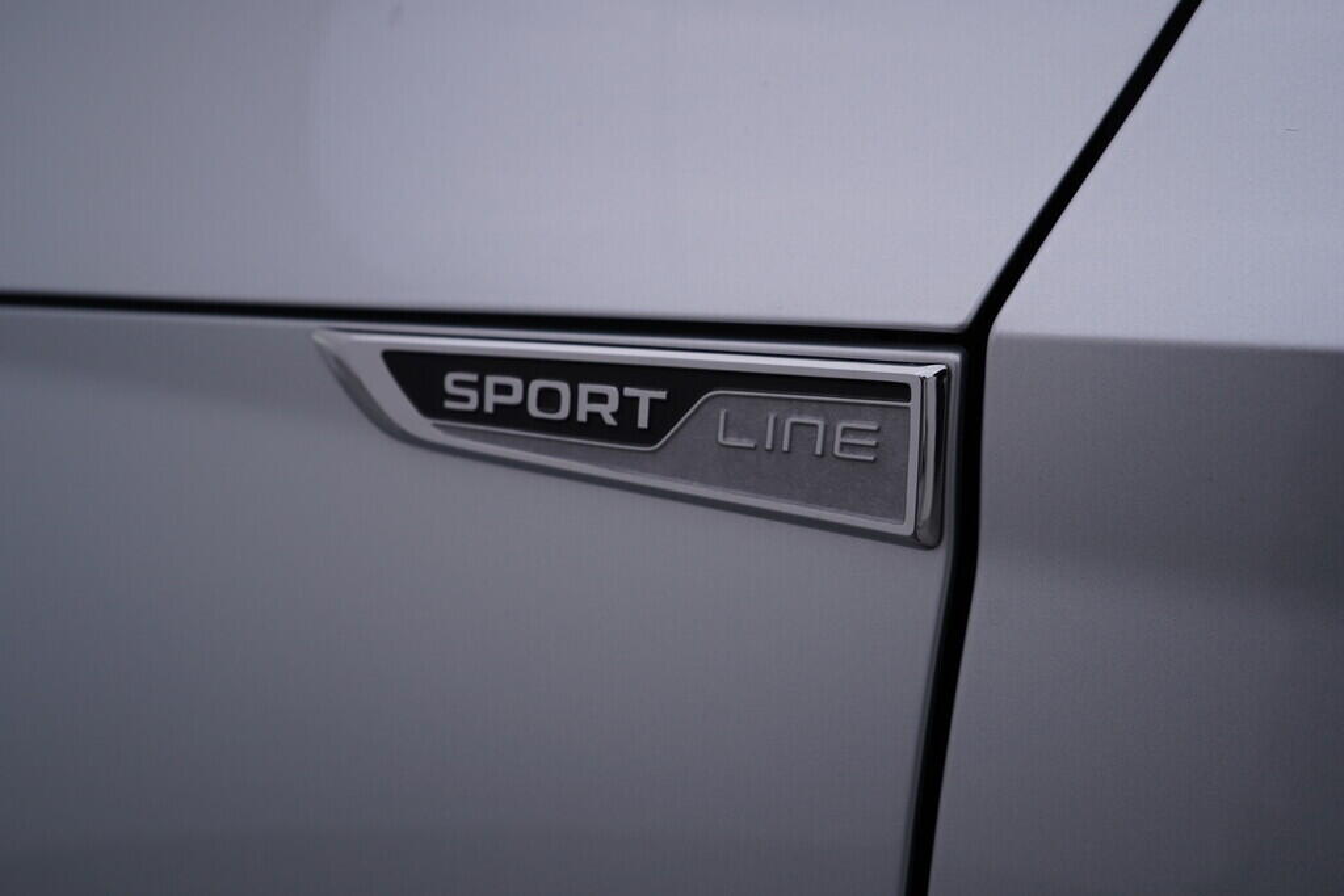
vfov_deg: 36.9
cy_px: 448
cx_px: 672
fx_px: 1344
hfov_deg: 53.1
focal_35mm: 36
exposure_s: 1/160
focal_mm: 24
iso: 125
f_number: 5.6
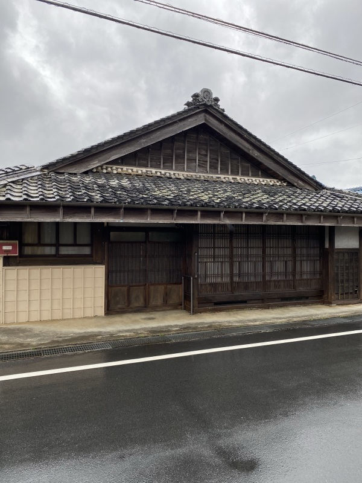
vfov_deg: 67.3
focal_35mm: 26
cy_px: 242
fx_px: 363
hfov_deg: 53.1
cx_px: 181
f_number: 1.8
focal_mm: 4.25
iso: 32
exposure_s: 1/280
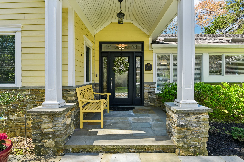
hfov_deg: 90.0
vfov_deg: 67.4
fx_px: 122
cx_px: 122
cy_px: 81
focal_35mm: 18
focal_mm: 18
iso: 160
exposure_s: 1/60
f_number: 9
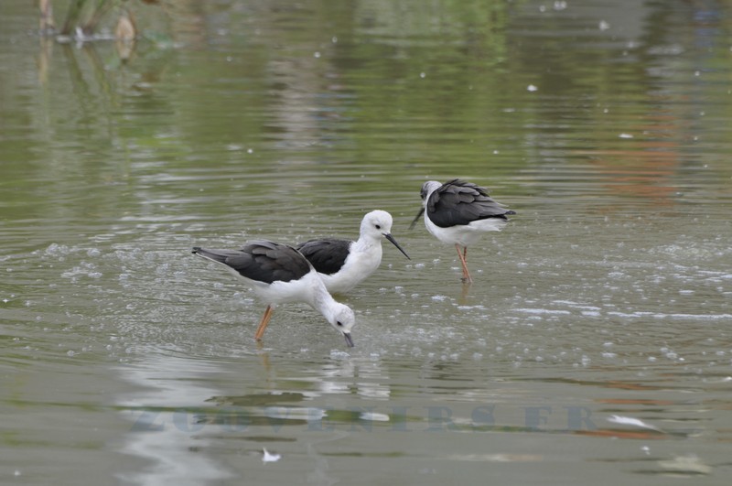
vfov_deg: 3.0
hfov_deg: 4.6
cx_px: 366
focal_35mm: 450
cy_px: 243
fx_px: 9137
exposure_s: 1/125
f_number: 8
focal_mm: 300
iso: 200
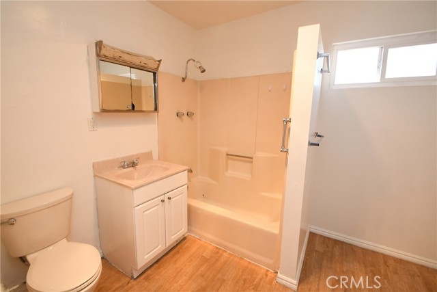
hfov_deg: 100.4
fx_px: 182
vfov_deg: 77.4
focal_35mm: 15
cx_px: 218
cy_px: 146
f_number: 5.6
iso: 640
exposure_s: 1/60
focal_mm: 10
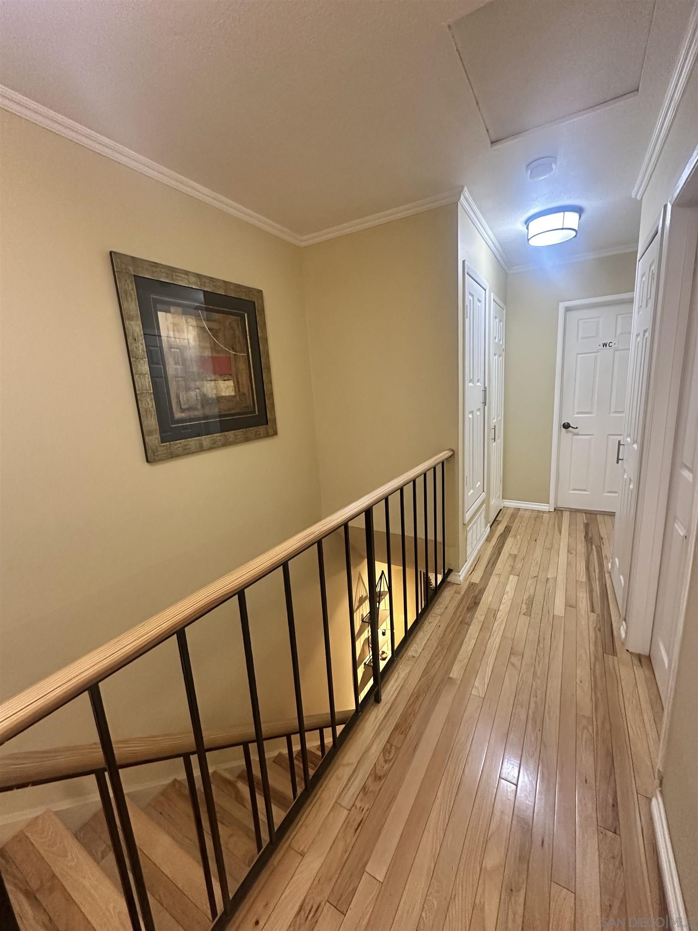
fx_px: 376
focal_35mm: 14
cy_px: 466
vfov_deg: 102.1
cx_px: 349
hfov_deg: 85.7
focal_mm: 2.22
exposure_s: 1/60
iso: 800
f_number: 2.2
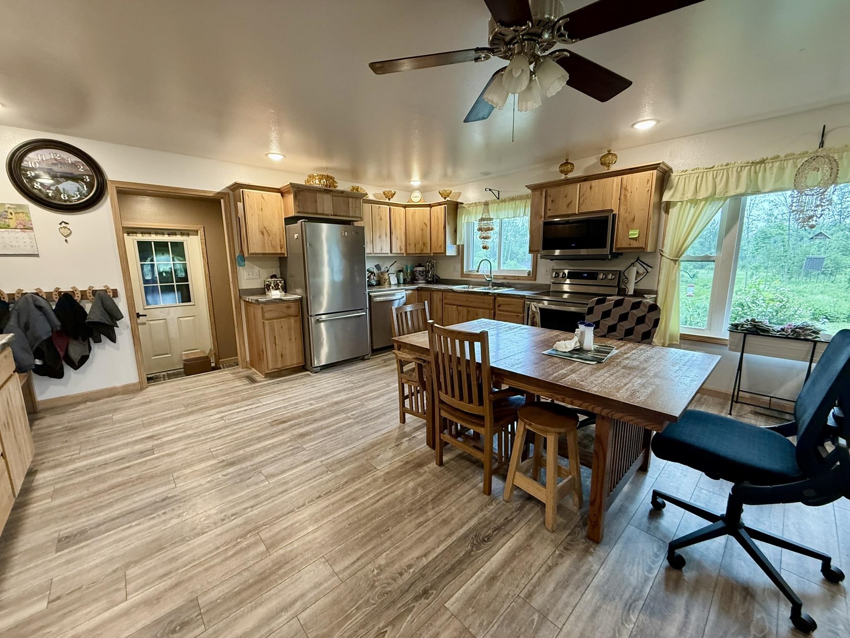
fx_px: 344
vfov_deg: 85.7
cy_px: 319
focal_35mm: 14
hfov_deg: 102.1
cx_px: 425
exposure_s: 1/60
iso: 320
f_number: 2.2
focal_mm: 2.22
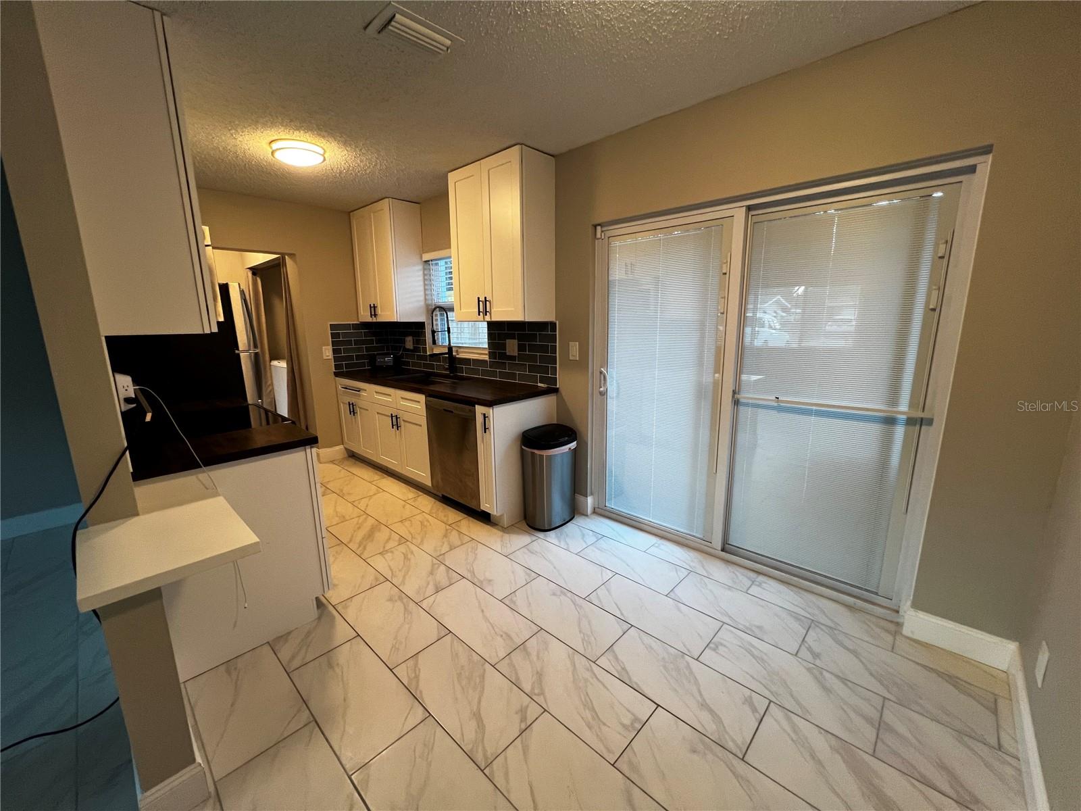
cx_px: 540
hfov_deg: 106.2
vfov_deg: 89.9
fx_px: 406
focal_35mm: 13
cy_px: 406
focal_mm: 1.57
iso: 200
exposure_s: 1/60
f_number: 1.8
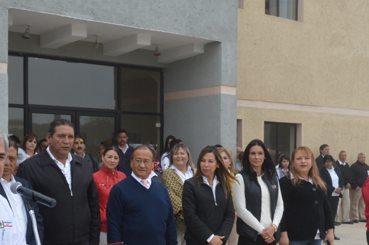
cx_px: 187
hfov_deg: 32.4
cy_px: 183
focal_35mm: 62
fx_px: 635
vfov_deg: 21.7
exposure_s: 1/125
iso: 200
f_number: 5.6
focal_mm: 24
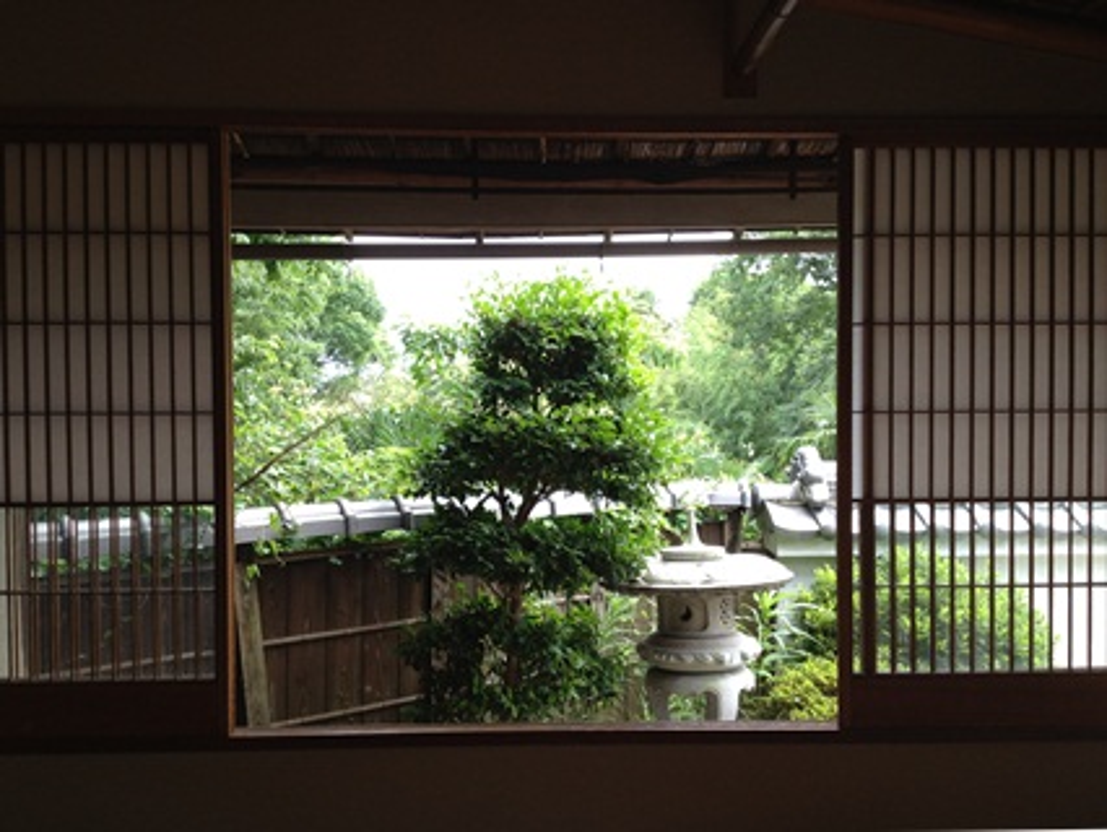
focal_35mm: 35
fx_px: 1120
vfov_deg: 40.7
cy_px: 416
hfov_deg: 52.6
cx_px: 554
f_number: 2.4
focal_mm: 4.28
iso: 64
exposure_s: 1/132
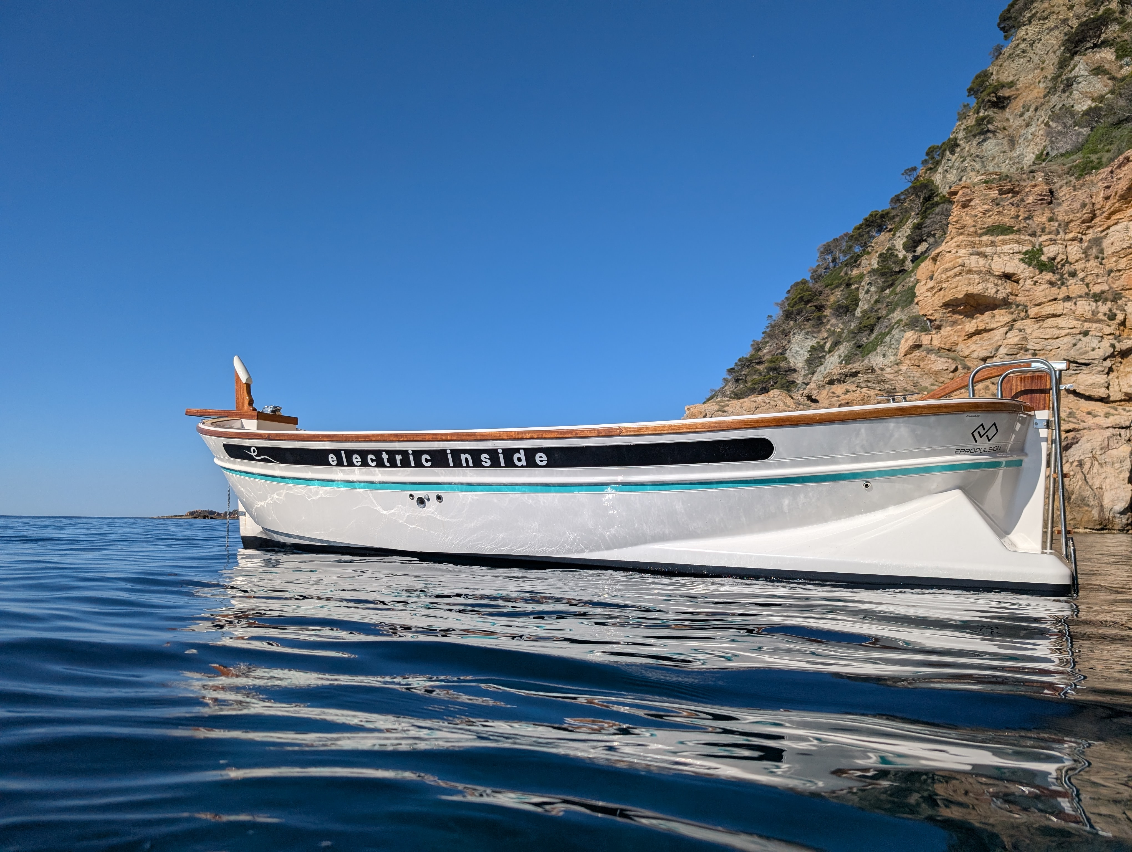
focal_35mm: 24
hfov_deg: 71.5
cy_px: 426
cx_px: 566
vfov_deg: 56.9
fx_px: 786
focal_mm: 6.9
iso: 20
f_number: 1.68
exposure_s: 1/3378
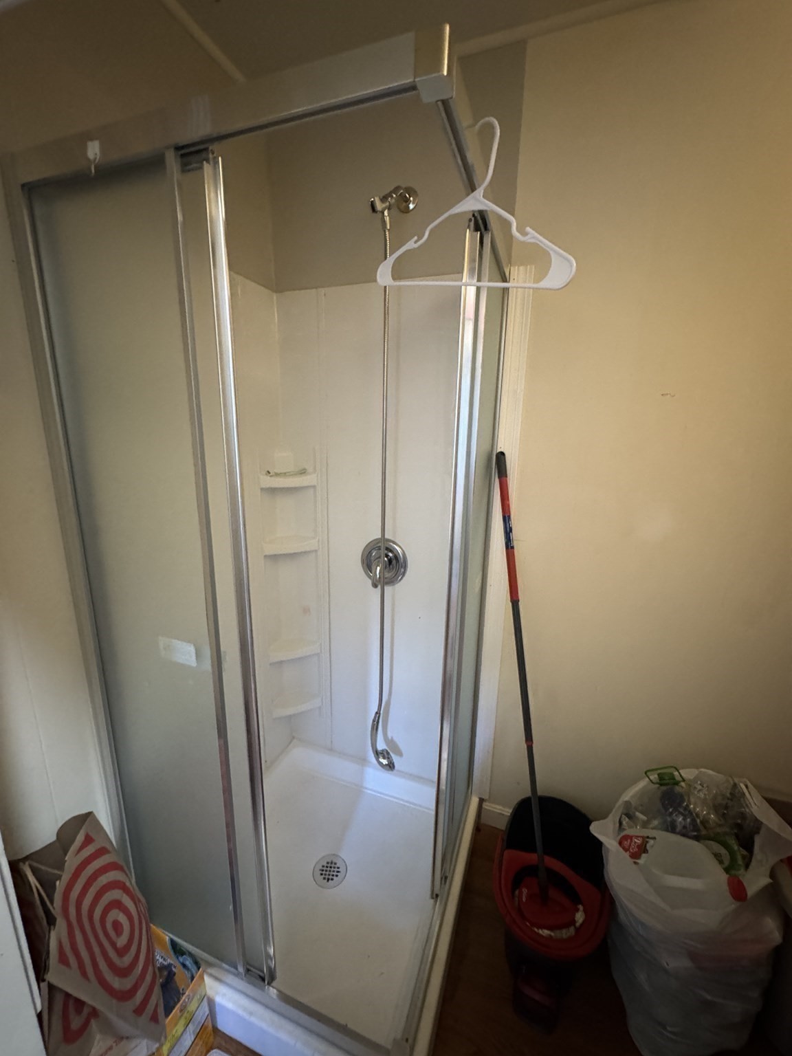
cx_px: 396
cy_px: 528
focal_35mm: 14
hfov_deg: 85.7
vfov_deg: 102.1
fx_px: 427
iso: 1000
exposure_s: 1/40
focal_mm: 2.22
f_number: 2.2
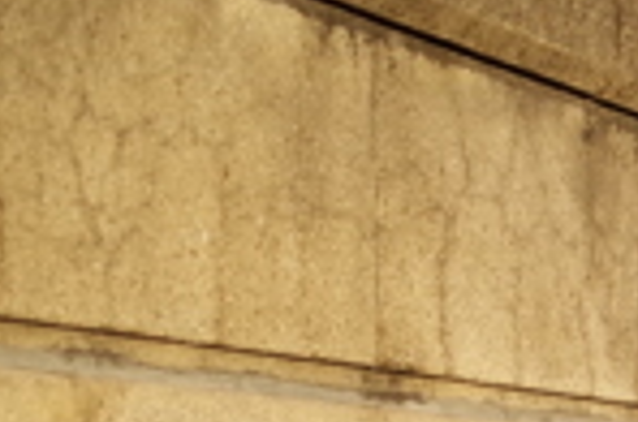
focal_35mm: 194
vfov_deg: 6.9
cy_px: 771
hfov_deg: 8.4
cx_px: 2091
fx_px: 3431
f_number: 2.8
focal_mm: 18.3
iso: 100
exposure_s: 1/750
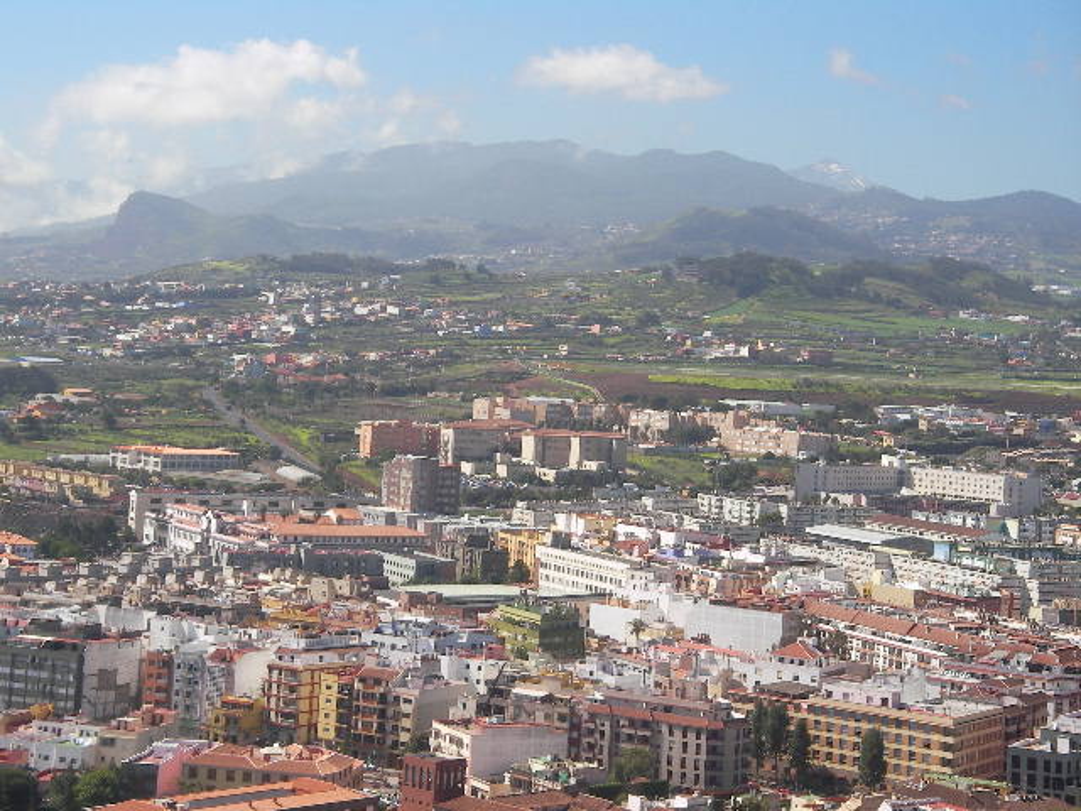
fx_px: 2592
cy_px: 406
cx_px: 540
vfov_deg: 17.8
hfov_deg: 23.6
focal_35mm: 83
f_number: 7.8
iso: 50
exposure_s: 1/200
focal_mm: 13.8
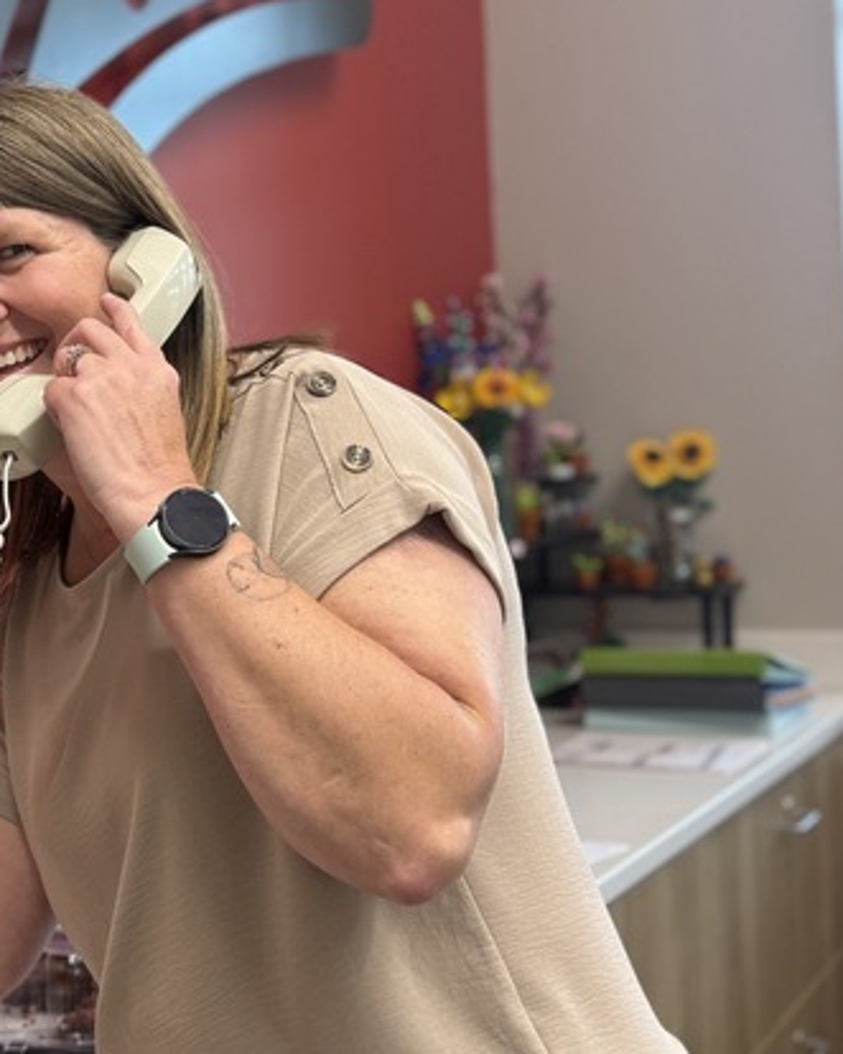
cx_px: 92
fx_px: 1810
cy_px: 558
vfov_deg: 32.5
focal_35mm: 58
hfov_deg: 25.4
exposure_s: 1/60
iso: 125
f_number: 1.78
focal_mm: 6.76
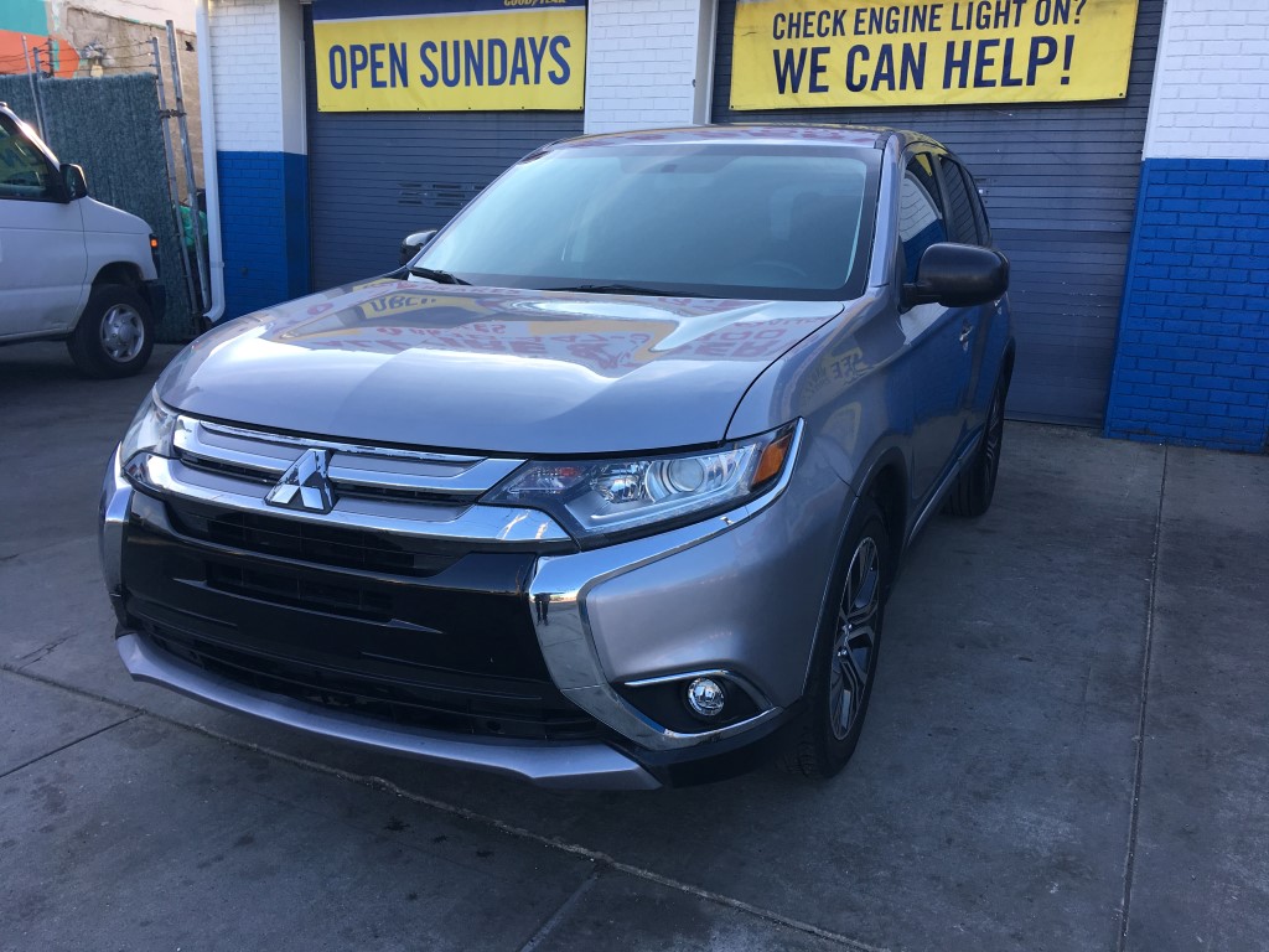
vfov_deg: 48.2
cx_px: 634
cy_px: 476
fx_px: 1063
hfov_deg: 61.7
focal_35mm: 29
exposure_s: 1/255
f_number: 2.2
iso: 25
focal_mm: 4.15
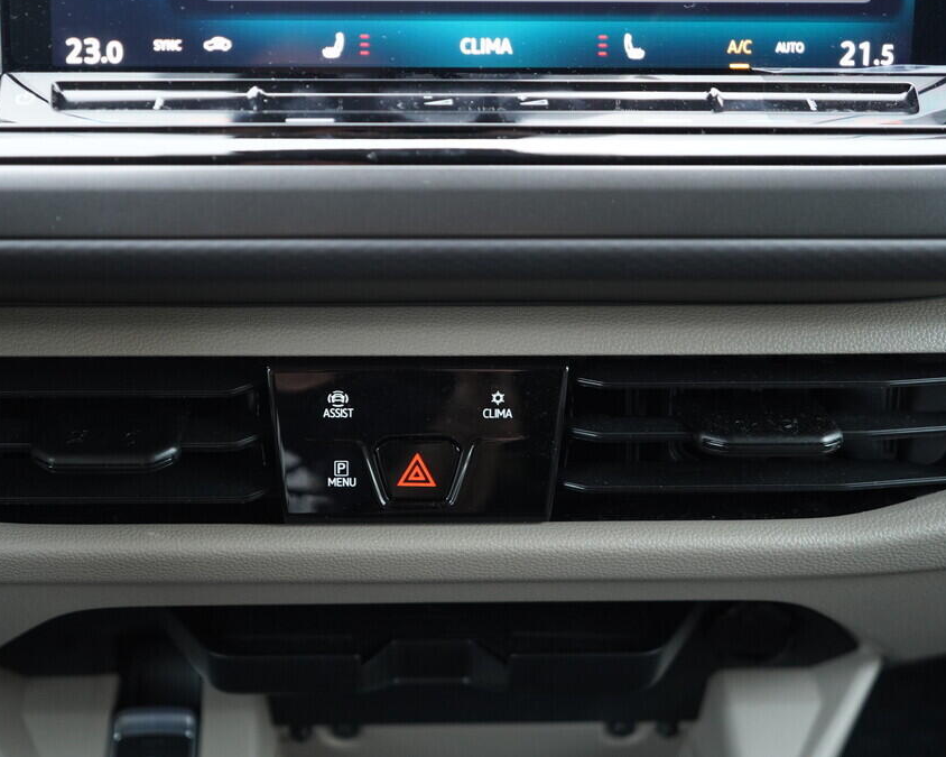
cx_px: 388
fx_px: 1148
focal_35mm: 41
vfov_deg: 36.5
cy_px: 375
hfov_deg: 44.6
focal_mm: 24
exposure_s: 1/40
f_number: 2.8
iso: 640
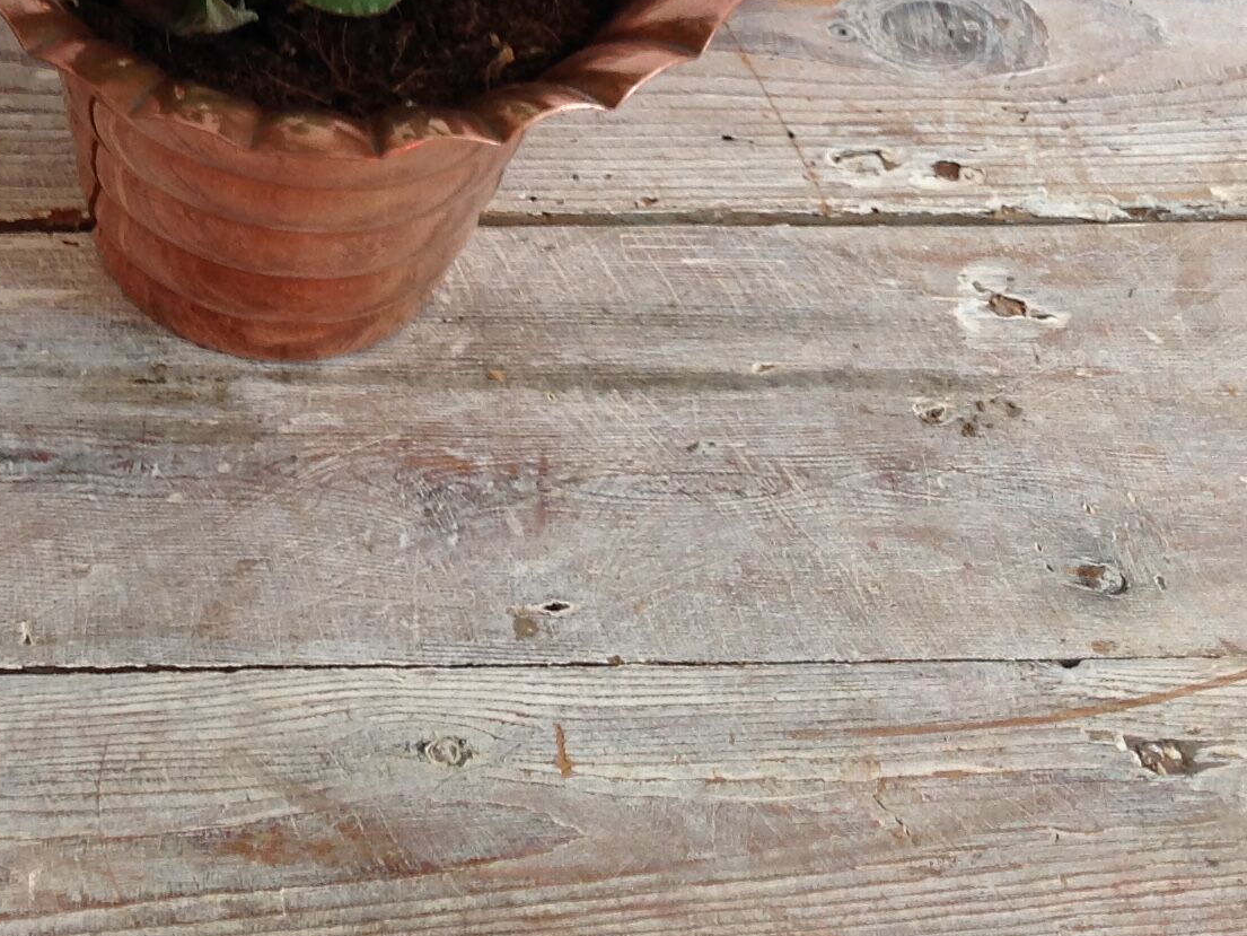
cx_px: -71
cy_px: -77
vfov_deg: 17.4
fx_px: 2954
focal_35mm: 82
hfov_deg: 22.7
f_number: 2.4
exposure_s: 1/17
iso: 50
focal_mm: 4.28
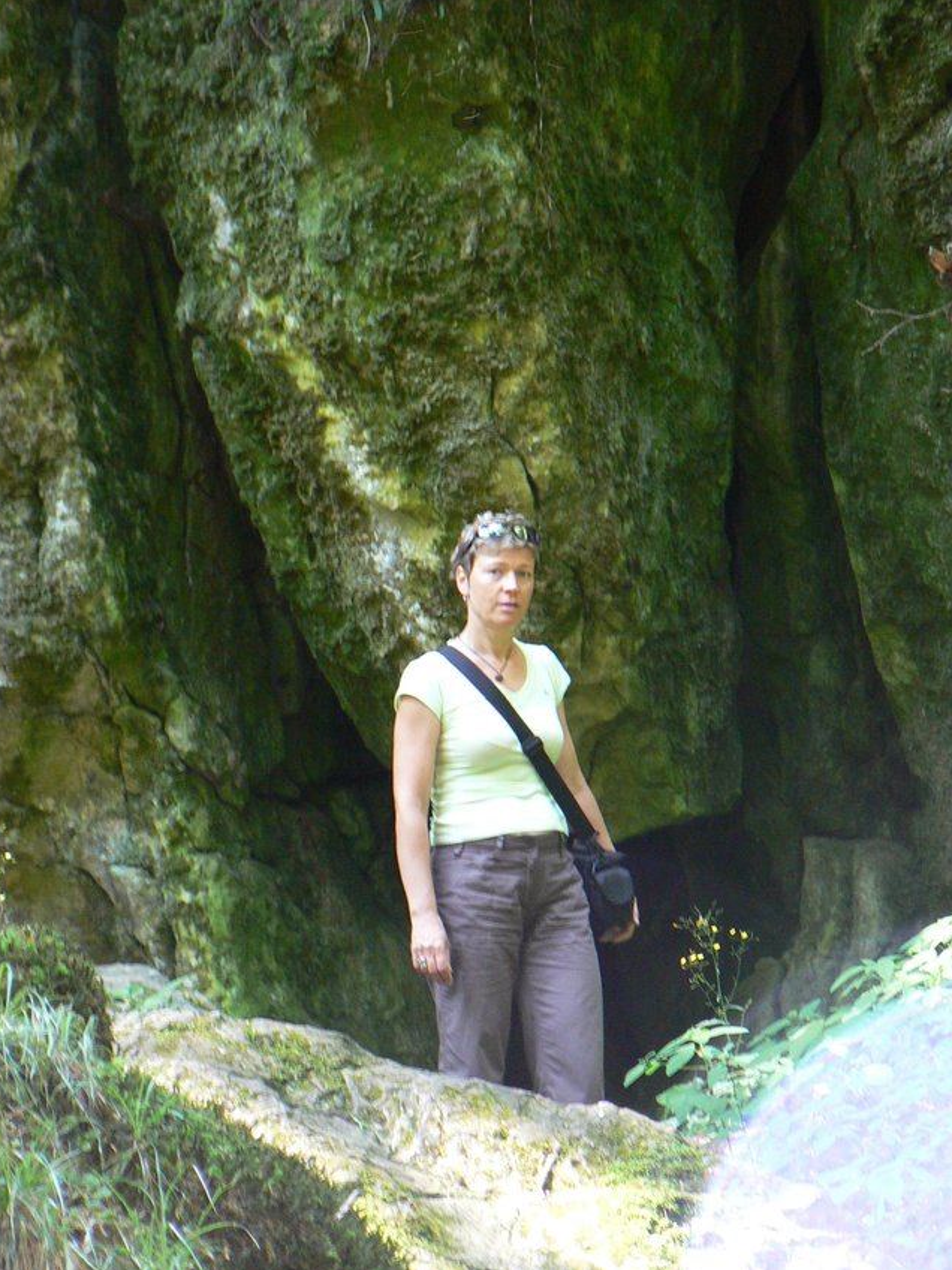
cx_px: 475
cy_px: 636
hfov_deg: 8.4
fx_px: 6454
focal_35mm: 176
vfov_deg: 11.2
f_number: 3.3
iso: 200
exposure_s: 1/20
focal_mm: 29.1
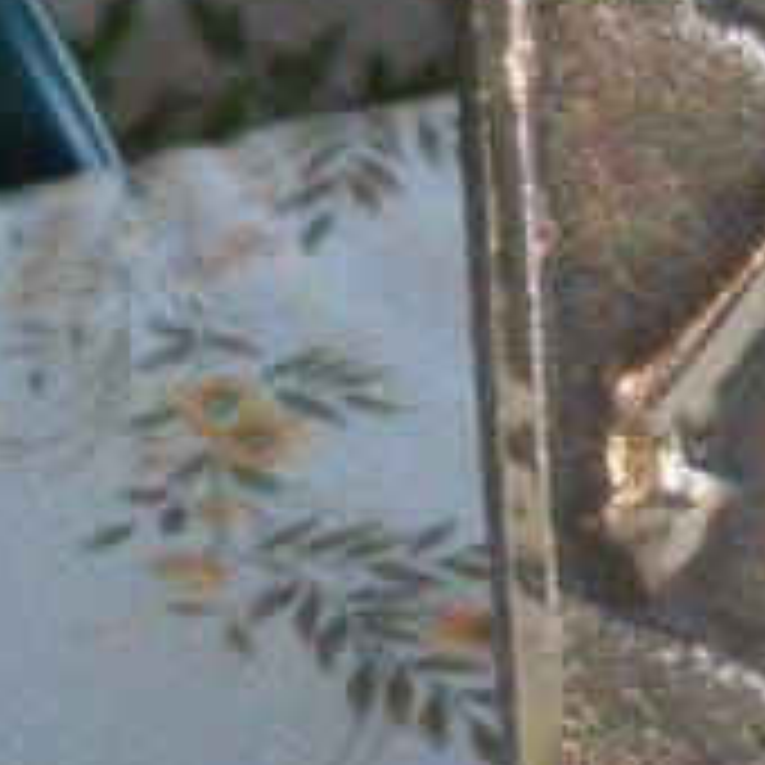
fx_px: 5326
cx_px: 1516
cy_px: 36
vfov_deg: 8.2
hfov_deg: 7.9
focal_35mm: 213
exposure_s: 1/30
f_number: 3.1
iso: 320
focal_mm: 6.72
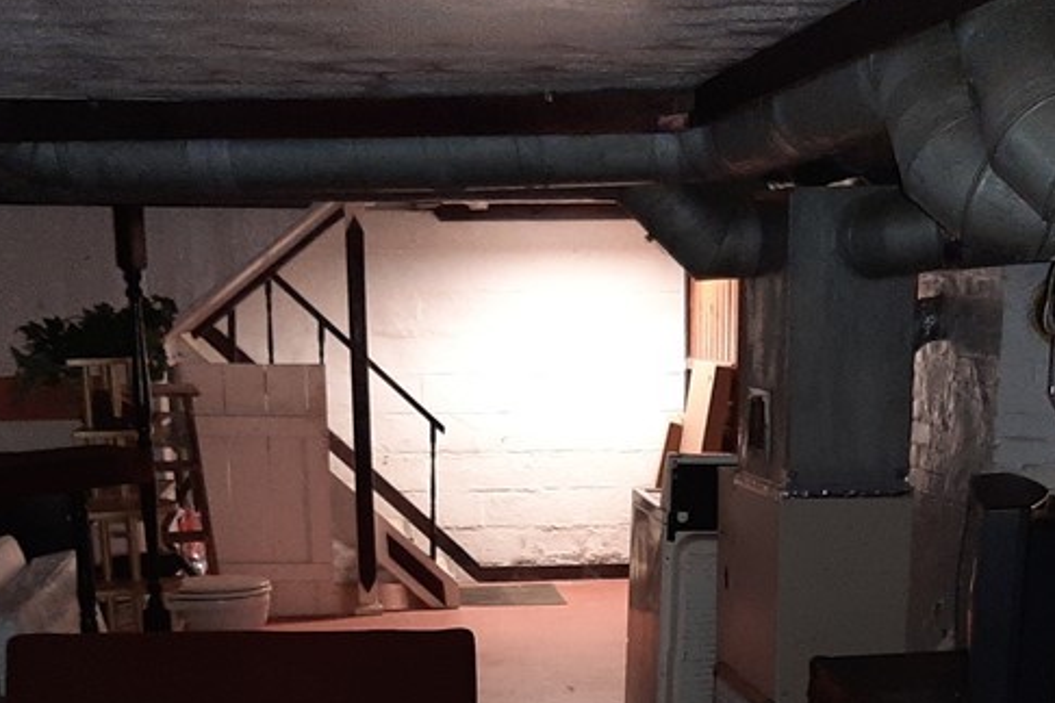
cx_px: 556
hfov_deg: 35.0
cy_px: 783
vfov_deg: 22.4
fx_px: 1670
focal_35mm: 57
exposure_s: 1/20
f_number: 1.7
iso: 1000
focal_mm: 3.93
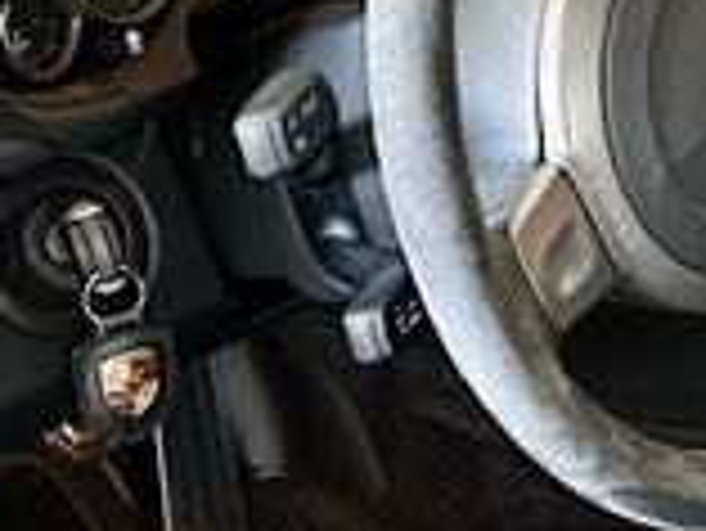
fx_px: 2592
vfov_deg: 11.5
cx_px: 863
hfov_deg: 14.9
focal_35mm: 127
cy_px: 554
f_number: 1.5
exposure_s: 1/33
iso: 640
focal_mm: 5.7
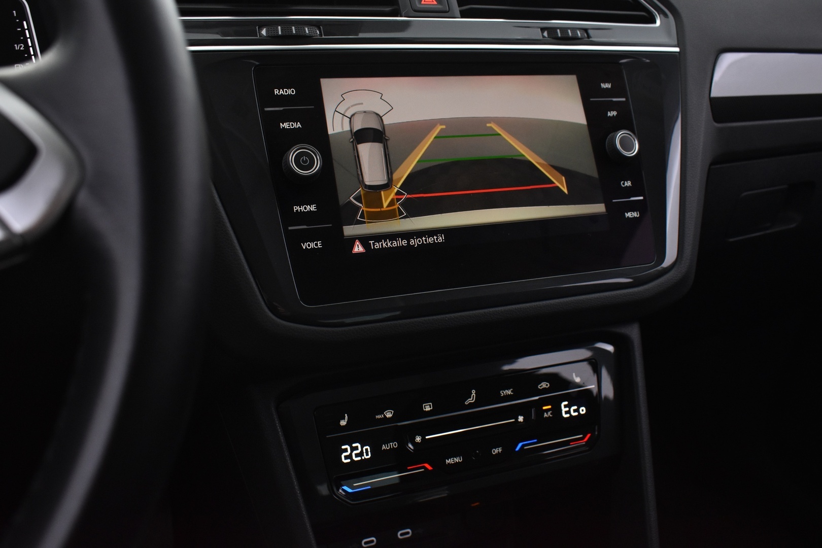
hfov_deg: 57.2
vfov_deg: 40.0
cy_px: 274
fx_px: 753
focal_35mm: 33
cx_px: 411
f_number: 5.6
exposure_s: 1/15
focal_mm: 22
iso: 1250
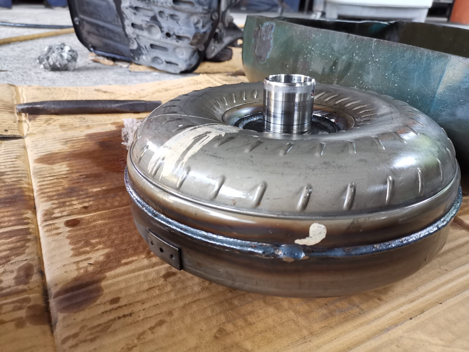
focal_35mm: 27
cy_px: 176
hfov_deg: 65.3
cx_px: 234
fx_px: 366
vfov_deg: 51.4
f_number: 1.8
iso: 400
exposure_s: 1/100
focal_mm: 4.8
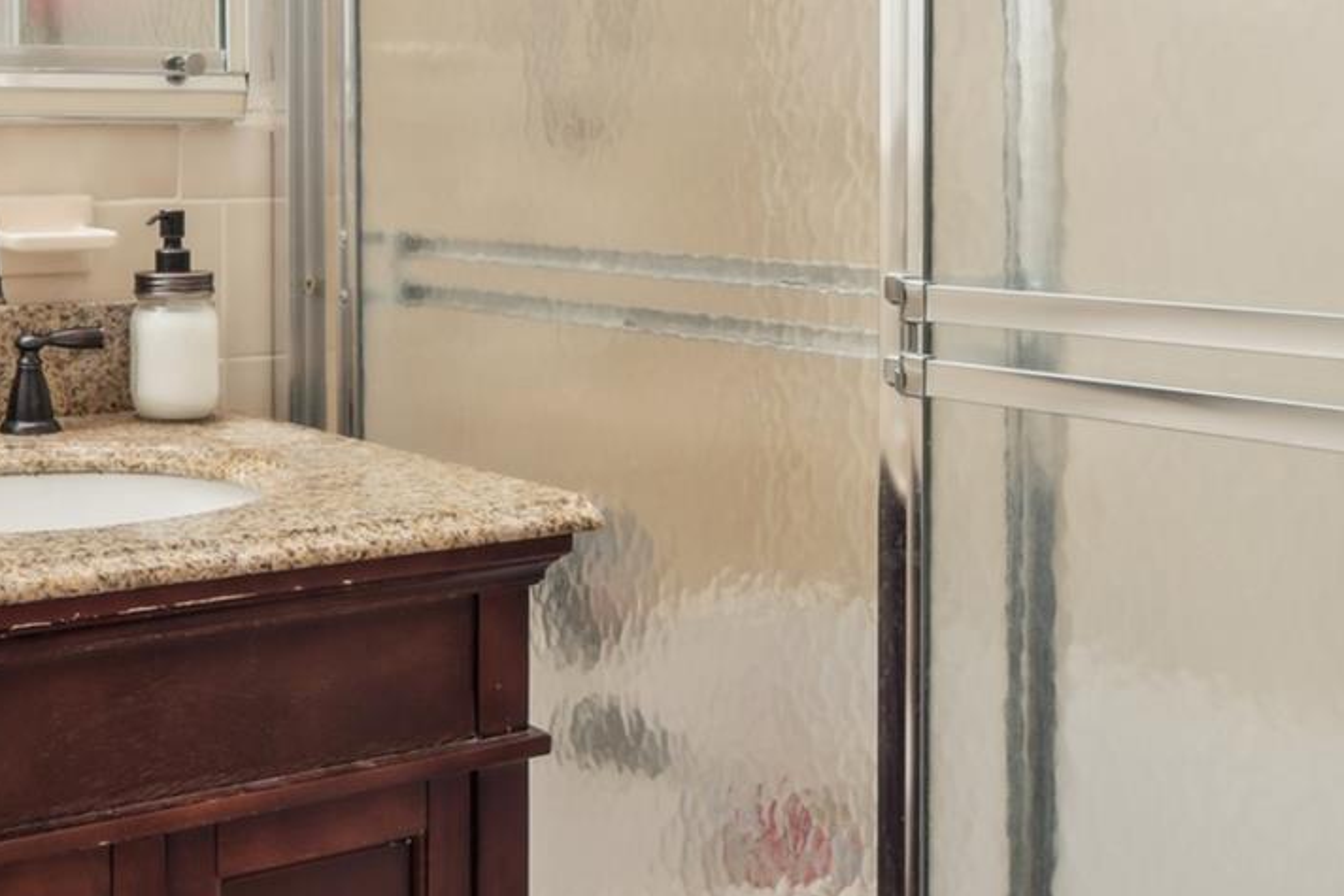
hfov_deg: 40.0
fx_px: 1718
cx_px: 170
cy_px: 167
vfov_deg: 28.6
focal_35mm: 46
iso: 200
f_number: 8
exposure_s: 1/8
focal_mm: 16
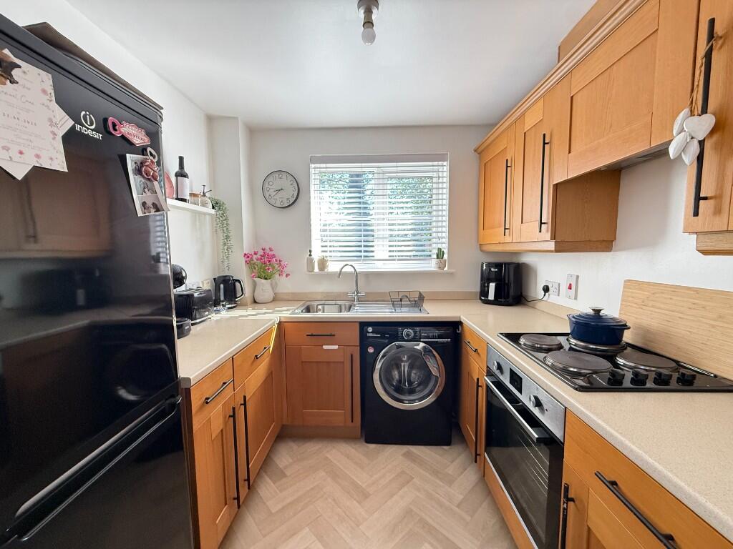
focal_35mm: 14
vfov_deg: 85.7
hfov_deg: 102.1
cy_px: 274
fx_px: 296
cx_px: 366
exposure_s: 1/99
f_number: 2.2
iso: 250
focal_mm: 2.22
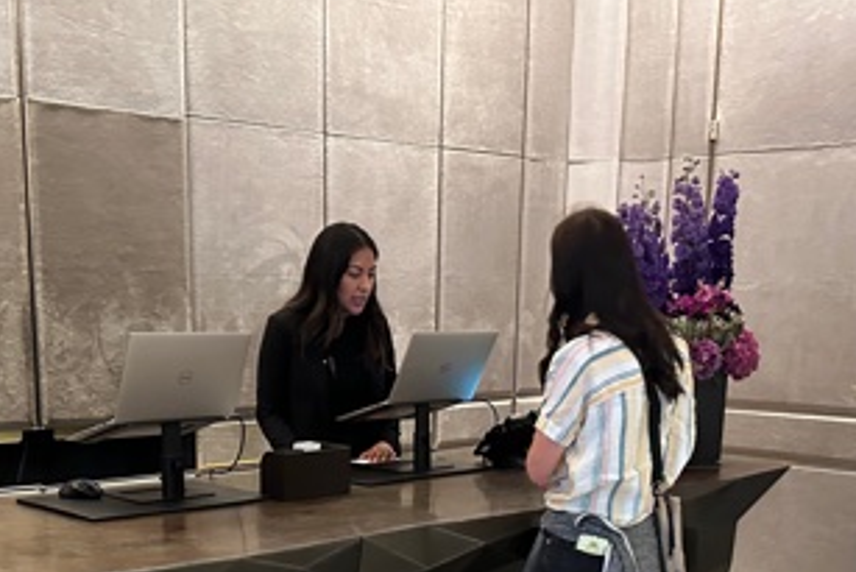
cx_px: 418
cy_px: 580
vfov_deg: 24.7
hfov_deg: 38.2
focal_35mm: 52
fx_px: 1237
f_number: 1.78
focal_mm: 6.86
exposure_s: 1/60
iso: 800
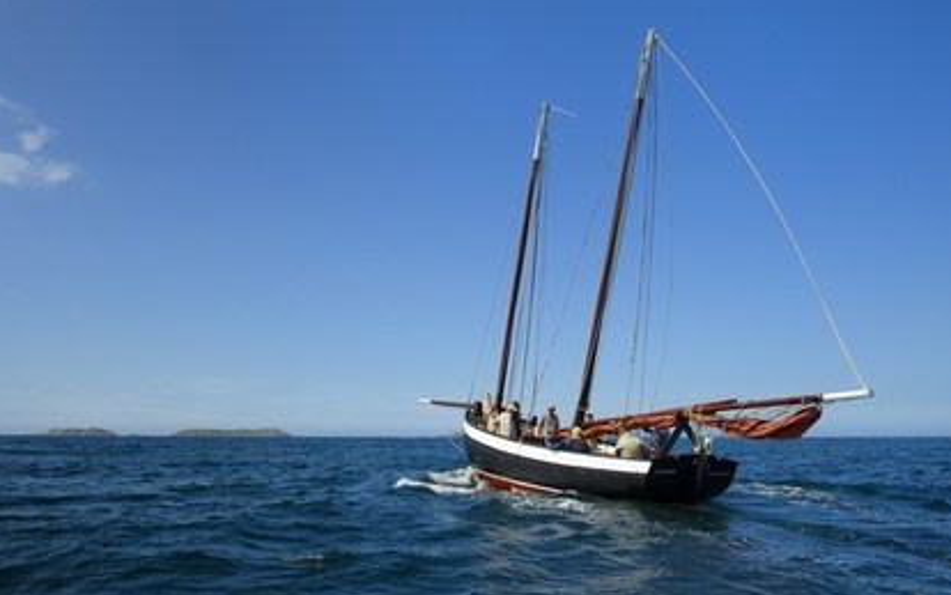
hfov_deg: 62.9
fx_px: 778
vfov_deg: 41.9
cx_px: 476
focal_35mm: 30
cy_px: 310
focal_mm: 29
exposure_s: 1/800
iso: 400
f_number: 13
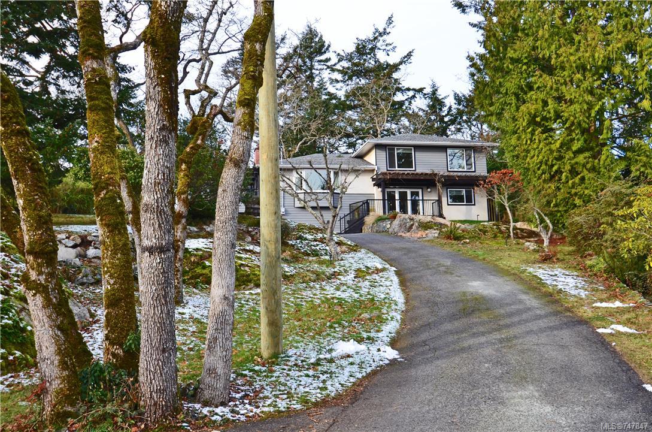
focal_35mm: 36
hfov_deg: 53.2
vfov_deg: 36.7
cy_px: 216
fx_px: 651
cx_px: 326
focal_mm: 24
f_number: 7.1
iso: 200
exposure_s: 1/200
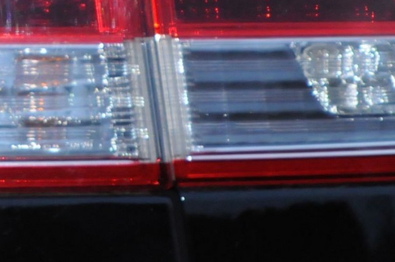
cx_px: 33
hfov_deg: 1.7
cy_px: -5
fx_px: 13149
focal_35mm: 1200
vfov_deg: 1.1
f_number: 8
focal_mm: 200
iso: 1600
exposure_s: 1/60
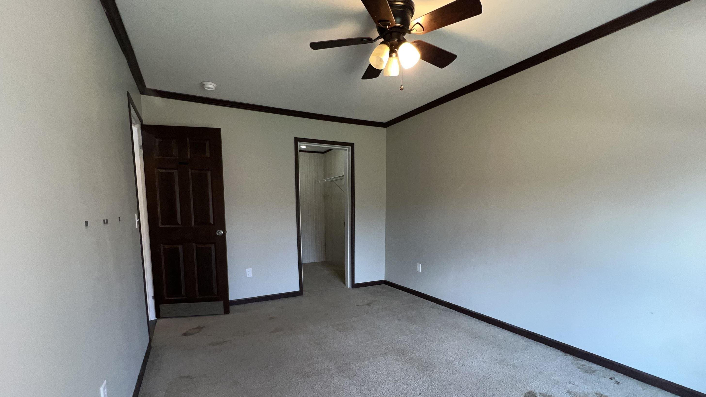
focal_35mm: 15
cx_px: 349
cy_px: 245
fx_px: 281
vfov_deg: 69.5
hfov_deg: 103.0
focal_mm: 1.57
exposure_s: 1/60
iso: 80
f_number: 1.8
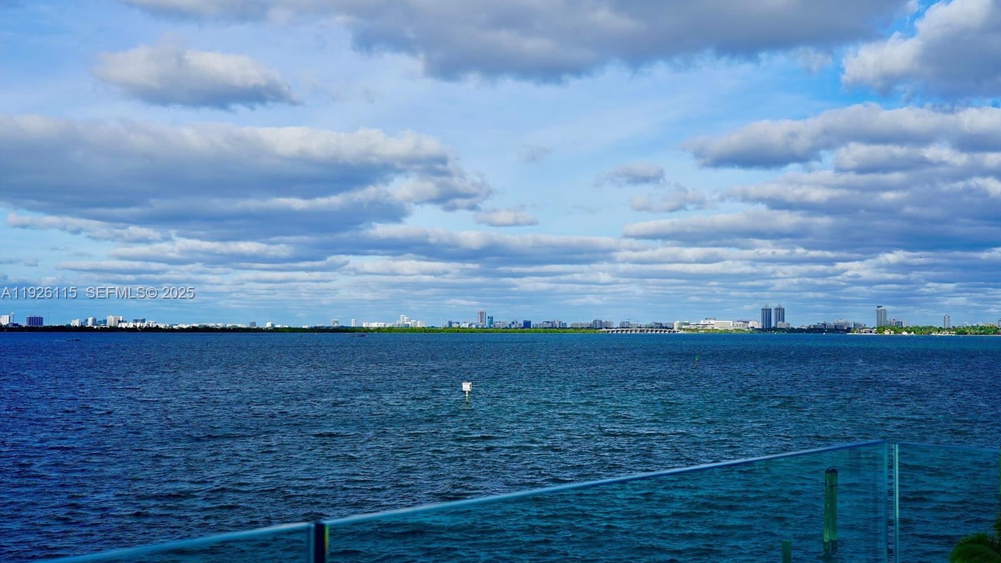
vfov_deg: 29.0
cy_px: 294
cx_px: 501
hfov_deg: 49.4
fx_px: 1088
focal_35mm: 41
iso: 100
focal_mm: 39
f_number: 10
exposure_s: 1/250
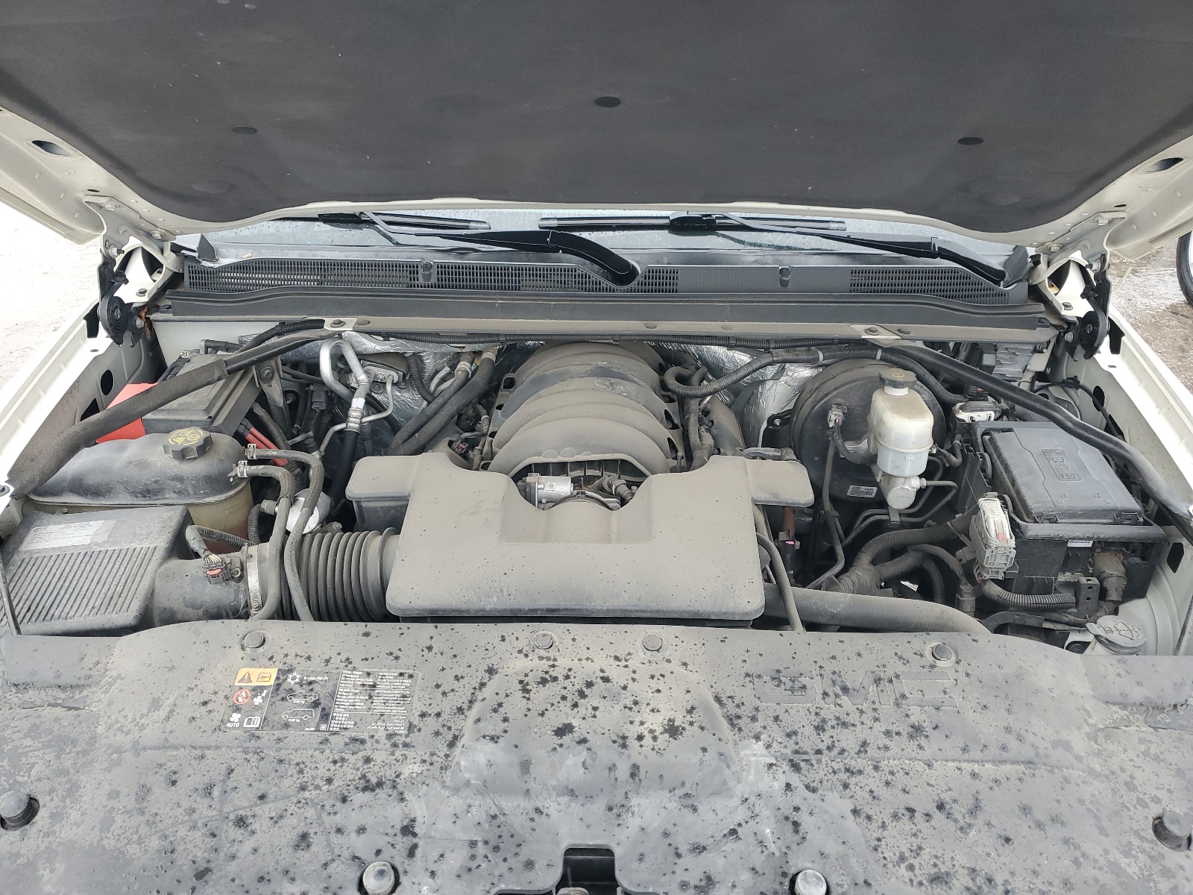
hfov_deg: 67.3
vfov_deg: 53.1
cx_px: 596
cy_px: 448
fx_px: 896
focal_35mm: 26
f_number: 1.5
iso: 66
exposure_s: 1/120
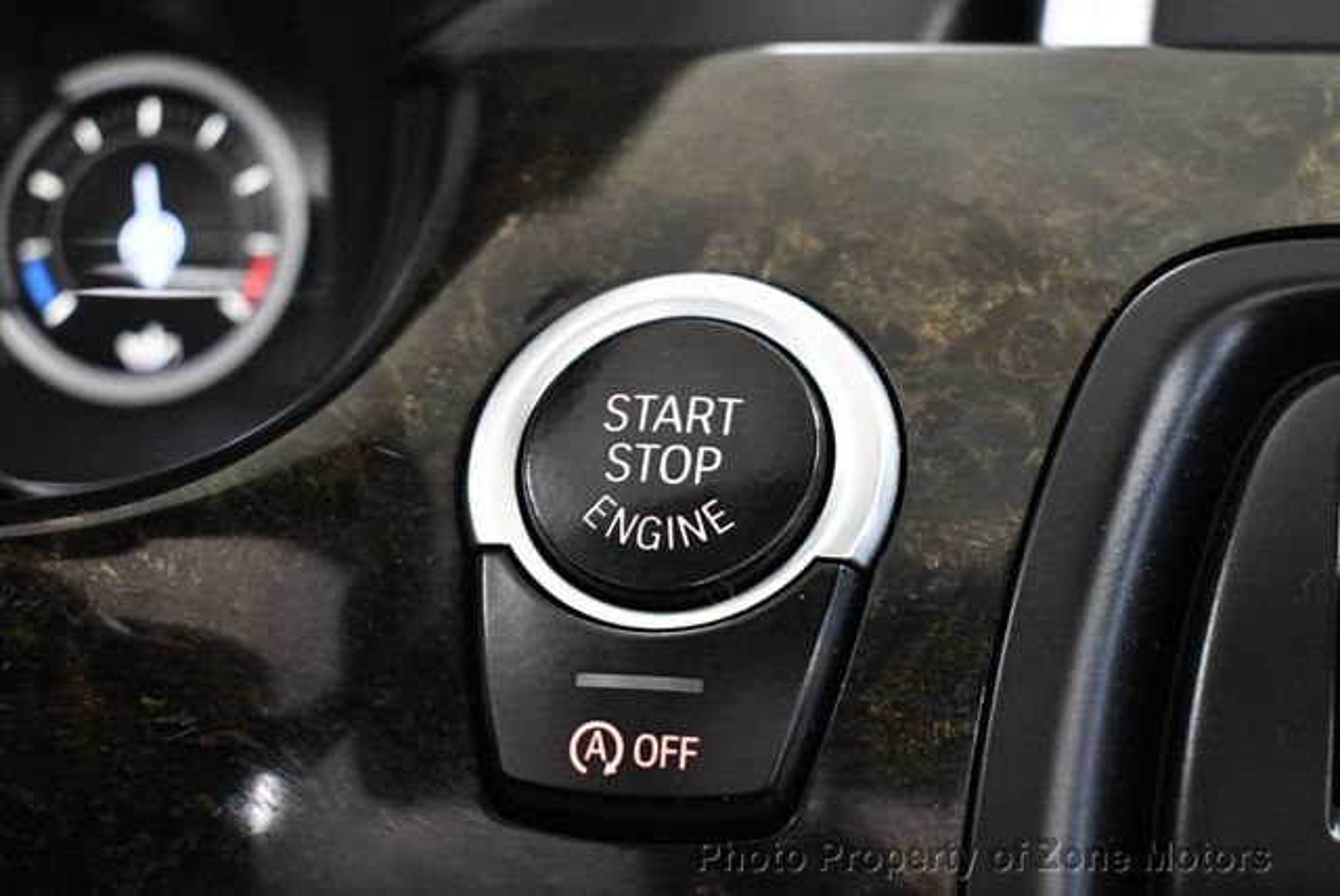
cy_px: 448
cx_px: 670
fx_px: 2533
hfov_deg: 29.6
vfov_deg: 20.1
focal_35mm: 68
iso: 3600
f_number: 4.5
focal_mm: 34
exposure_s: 1/60
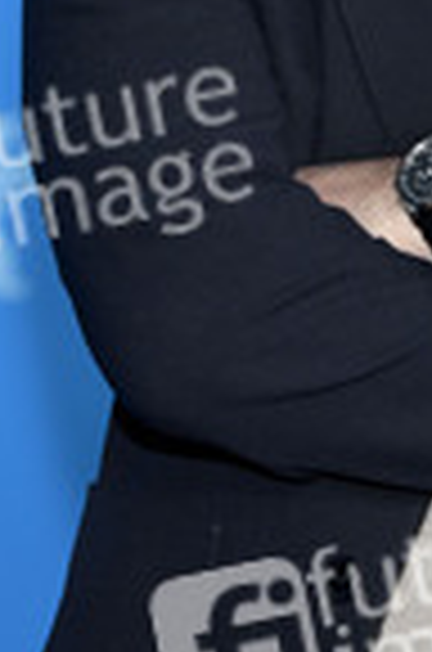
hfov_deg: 4.3
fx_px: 5787
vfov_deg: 6.4
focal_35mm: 320
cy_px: -49
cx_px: 513
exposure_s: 1/400
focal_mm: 116
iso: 800
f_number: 4
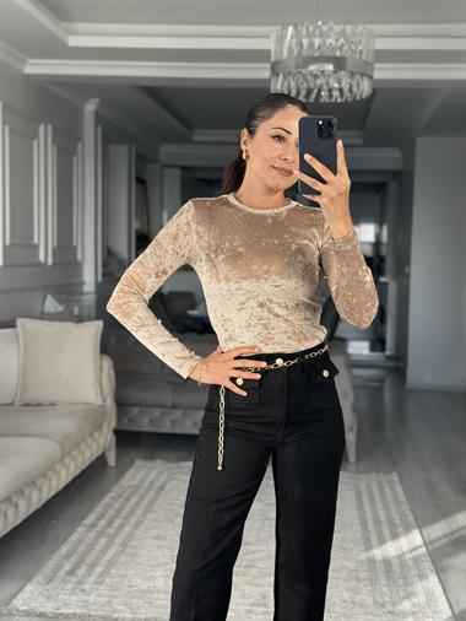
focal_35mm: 48
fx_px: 861
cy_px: 310
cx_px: 233
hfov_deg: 30.3
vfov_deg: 39.6
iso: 80
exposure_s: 1/263
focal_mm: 6.86
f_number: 1.78
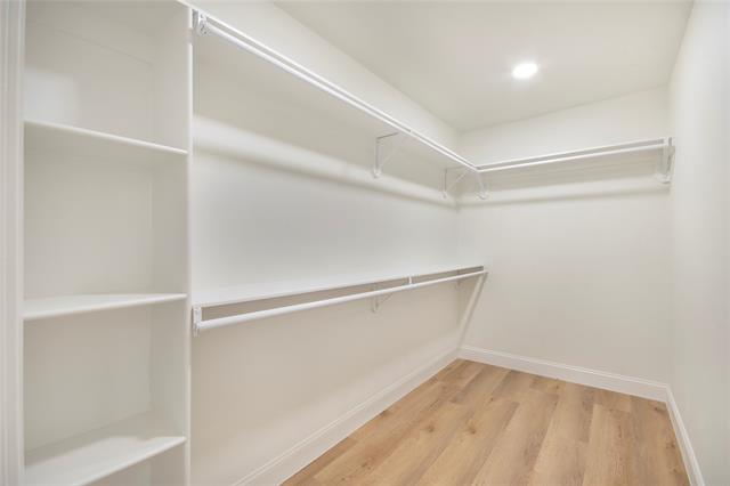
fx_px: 304
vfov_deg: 77.3
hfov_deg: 100.4
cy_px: 243
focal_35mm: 15
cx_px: 365
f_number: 11
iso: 100
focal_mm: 10
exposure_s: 1/4
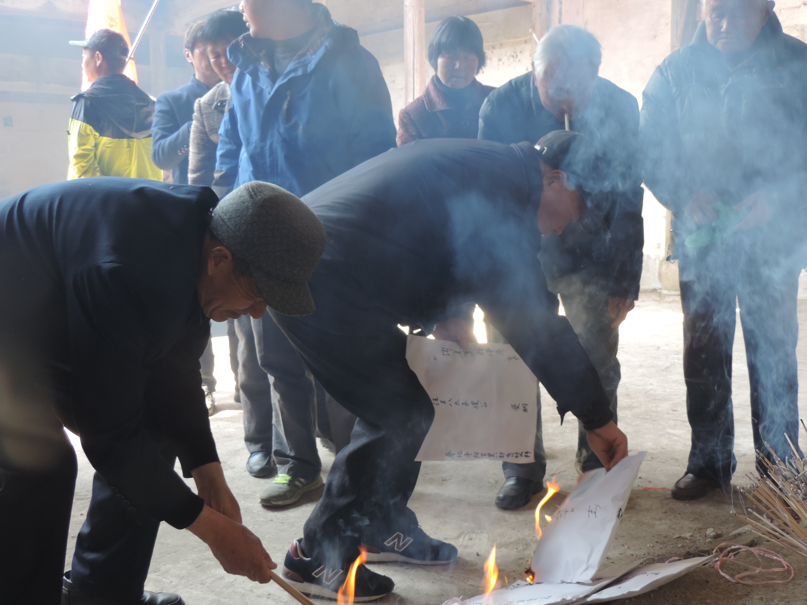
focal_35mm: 43
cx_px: 404
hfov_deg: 43.9
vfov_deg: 33.6
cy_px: 302
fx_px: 1002
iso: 140
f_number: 3.4
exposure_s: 1/50
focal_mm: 7.6
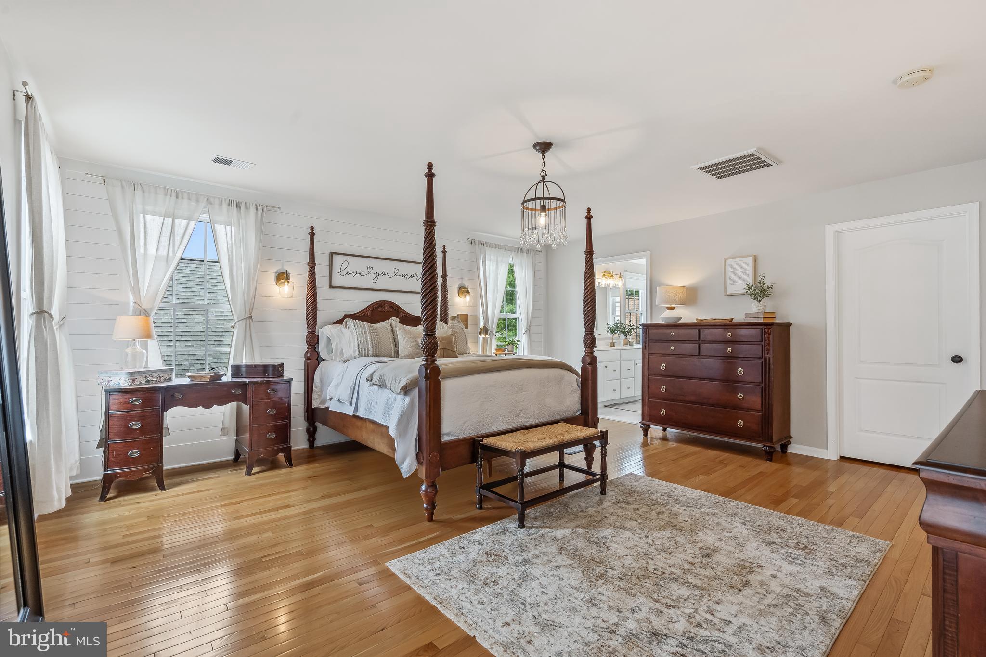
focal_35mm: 16
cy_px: 328
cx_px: 493
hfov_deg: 96.7
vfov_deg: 73.7
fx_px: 438
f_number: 8
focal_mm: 16
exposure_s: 1/40
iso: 800
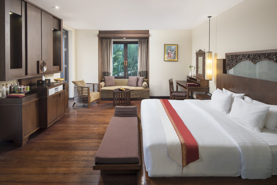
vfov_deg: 64.6
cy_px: 92
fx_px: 146
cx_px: 138
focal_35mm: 19
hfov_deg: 86.9
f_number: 8
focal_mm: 19
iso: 320
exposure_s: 1/10
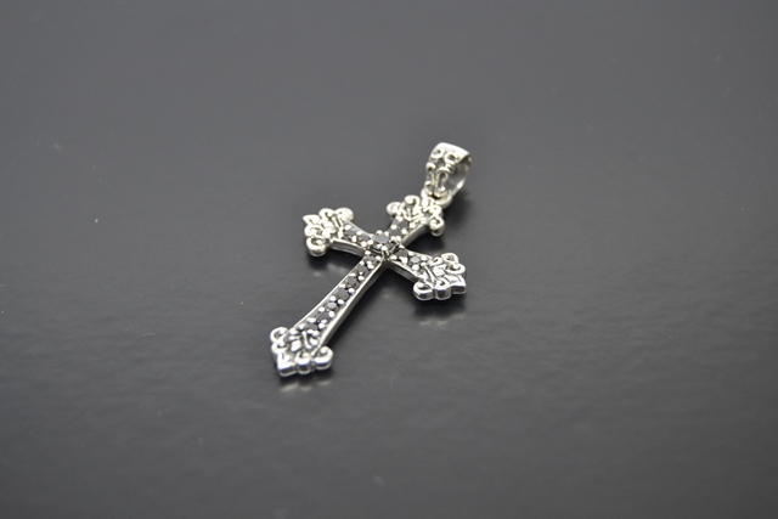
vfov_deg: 19.7
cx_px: 389
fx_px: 1491
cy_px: 260
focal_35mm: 69
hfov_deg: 29.2
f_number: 5.3
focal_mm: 46
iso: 720
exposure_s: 1/60
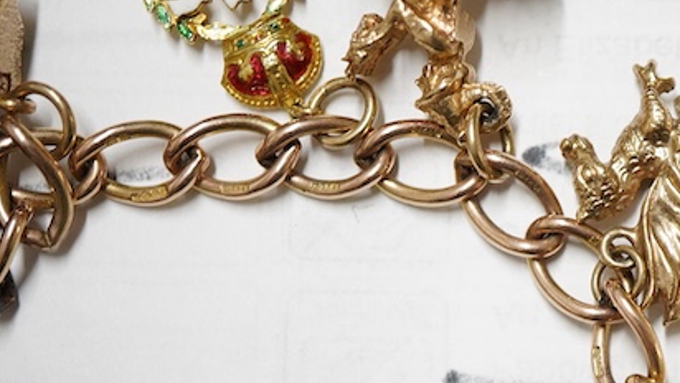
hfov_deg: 20.1
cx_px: 685
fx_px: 1858
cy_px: 395
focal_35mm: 103
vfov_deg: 11.6
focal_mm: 30
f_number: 5
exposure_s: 1/125
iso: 1000
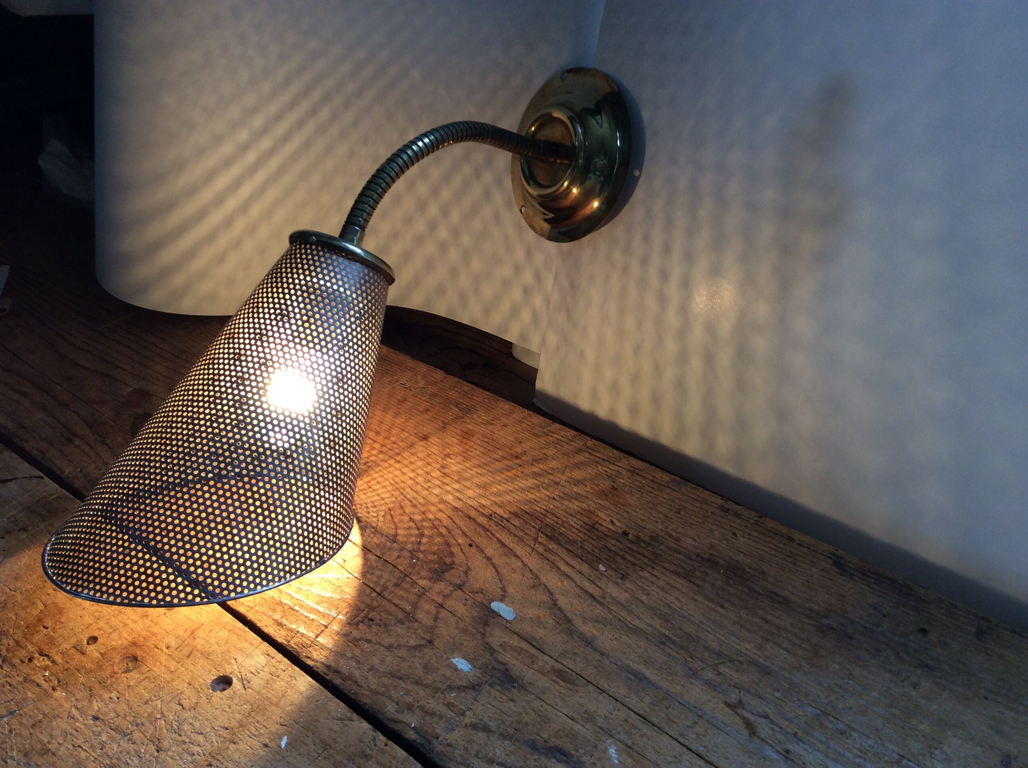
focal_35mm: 32
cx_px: 514
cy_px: 384
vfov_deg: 44.1
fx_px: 949
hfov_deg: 56.9
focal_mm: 3.3
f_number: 2.4
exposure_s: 1/25
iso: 64
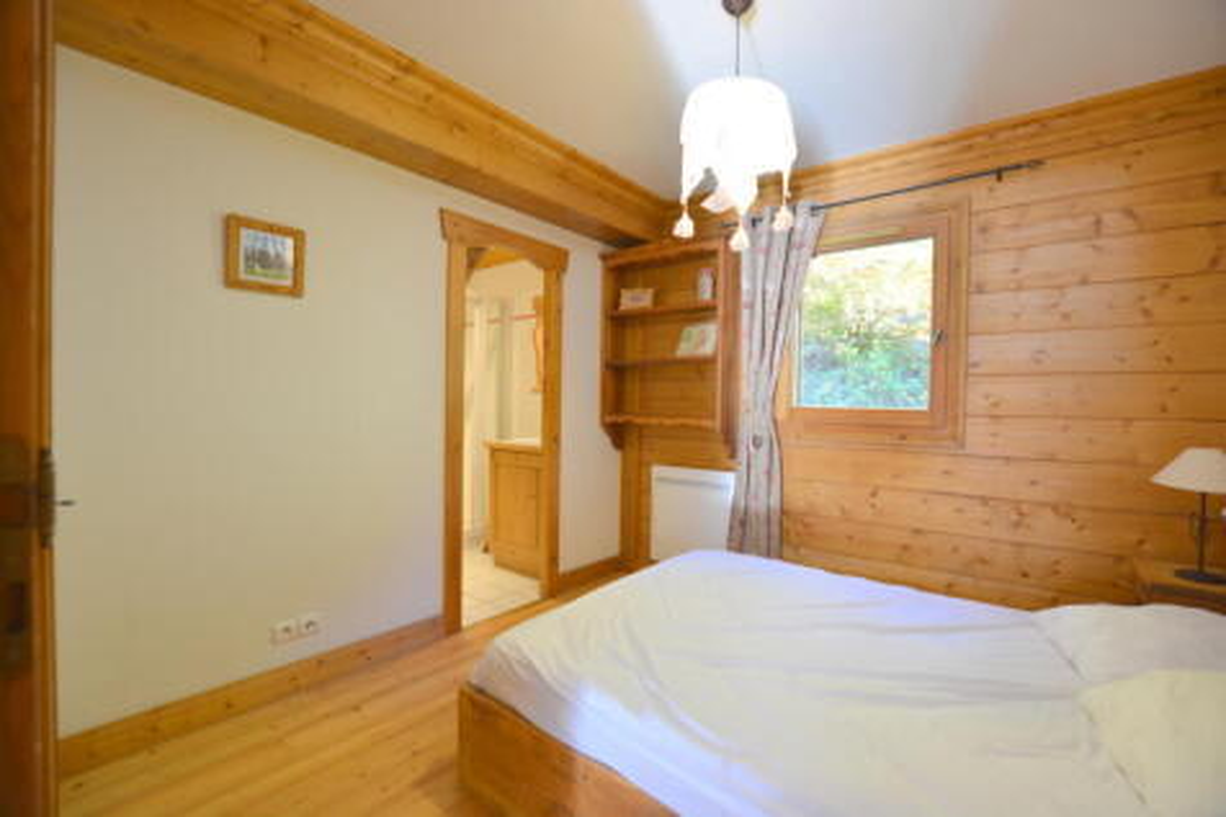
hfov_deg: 100.4
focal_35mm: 15
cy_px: 408
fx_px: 511
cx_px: 613
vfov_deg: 77.3
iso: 200
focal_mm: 10
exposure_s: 1/25
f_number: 3.5
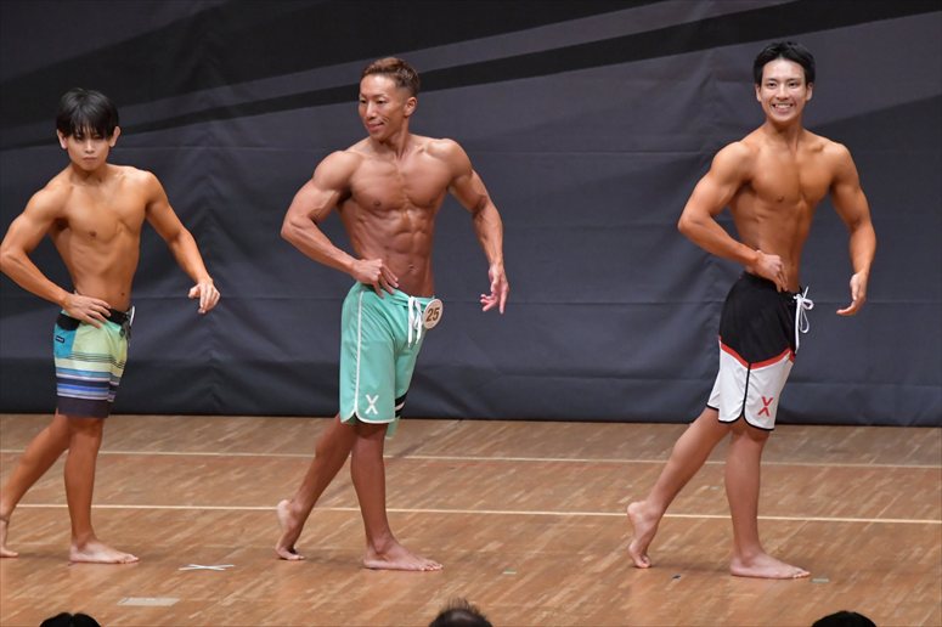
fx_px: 7062
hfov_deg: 7.6
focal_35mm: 270
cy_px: 314
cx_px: 471
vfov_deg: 5.1
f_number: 5.6
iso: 6400
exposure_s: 1/400
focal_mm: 180
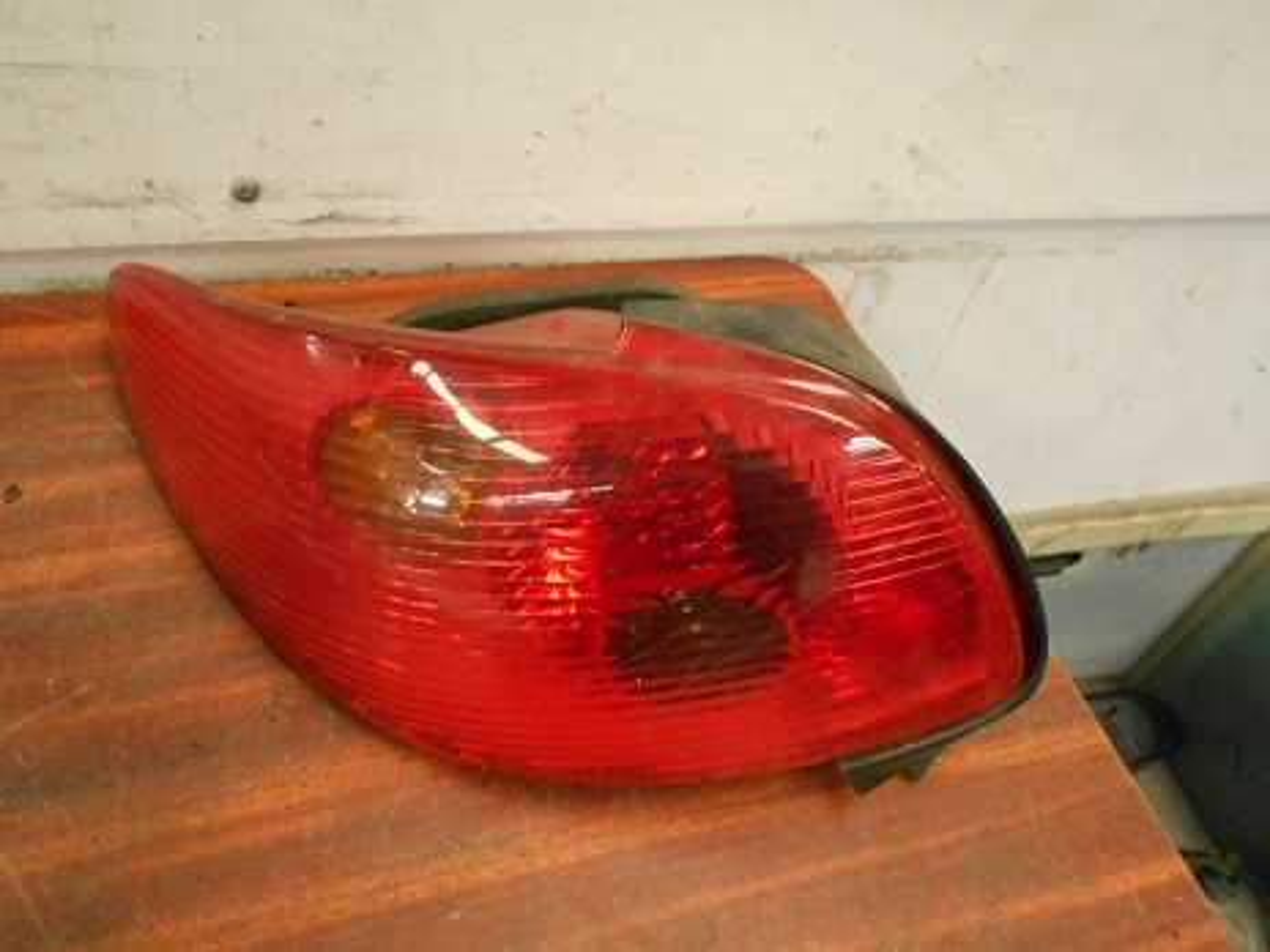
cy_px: 476
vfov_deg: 46.8
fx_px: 1101
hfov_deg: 60.0
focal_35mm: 30
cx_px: 635
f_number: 3.4
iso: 800
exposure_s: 1/25
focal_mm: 5.1
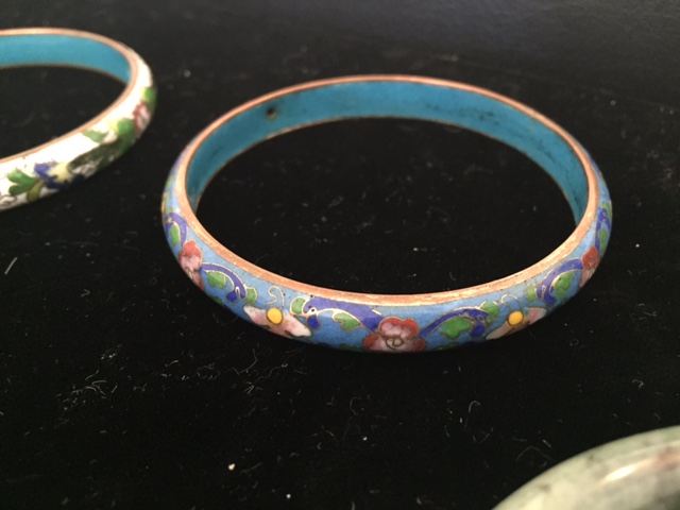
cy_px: 255
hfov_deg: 61.7
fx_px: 570
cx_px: 340
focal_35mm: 29
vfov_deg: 48.2
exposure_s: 1/17
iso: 320
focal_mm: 4.15
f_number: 2.2
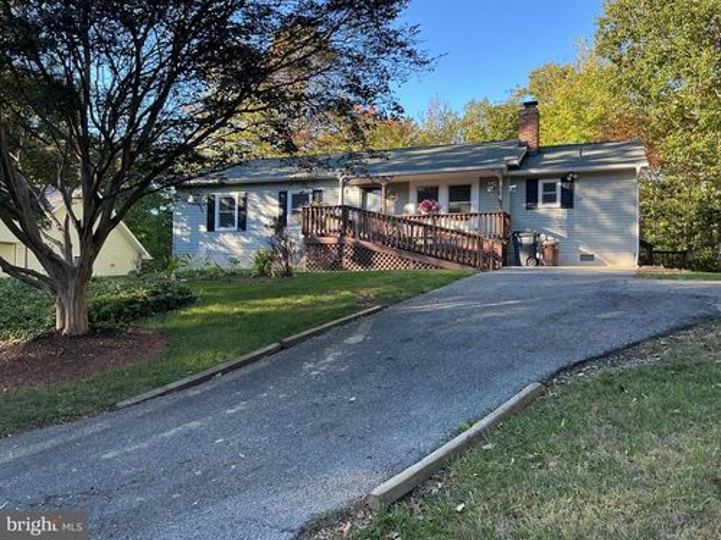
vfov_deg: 48.2
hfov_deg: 61.7
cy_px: 270
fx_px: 604
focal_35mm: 29
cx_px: 360
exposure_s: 1/133
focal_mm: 3
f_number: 1.8
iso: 20
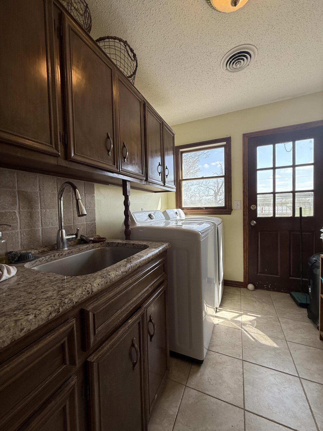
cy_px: 216
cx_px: 162
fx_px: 174
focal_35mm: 14
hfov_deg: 85.7
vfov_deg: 102.1
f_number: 2.2
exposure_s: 1/276
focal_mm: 2.22
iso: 64
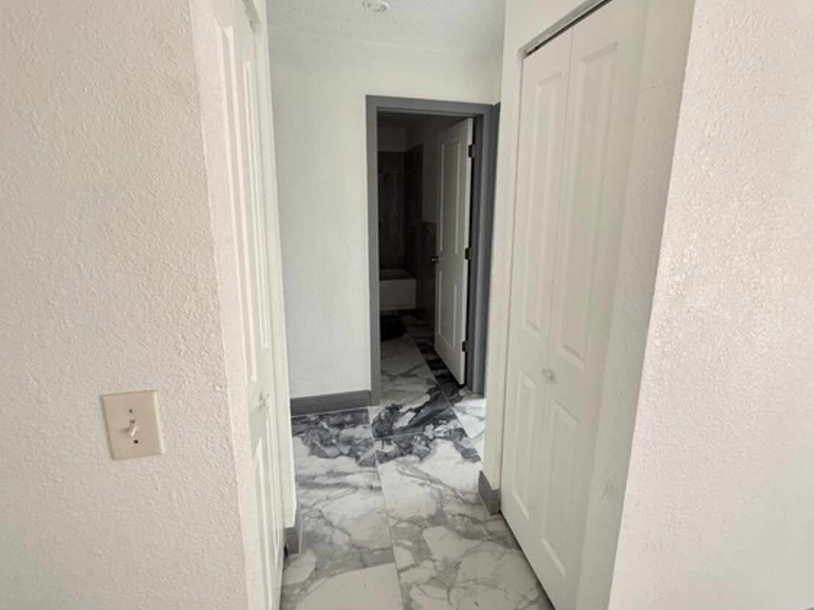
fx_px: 376
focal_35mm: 16
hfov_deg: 94.5
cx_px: 422
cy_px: 268
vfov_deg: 77.8
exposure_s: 1/99
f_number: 2.2
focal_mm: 2.22
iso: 320
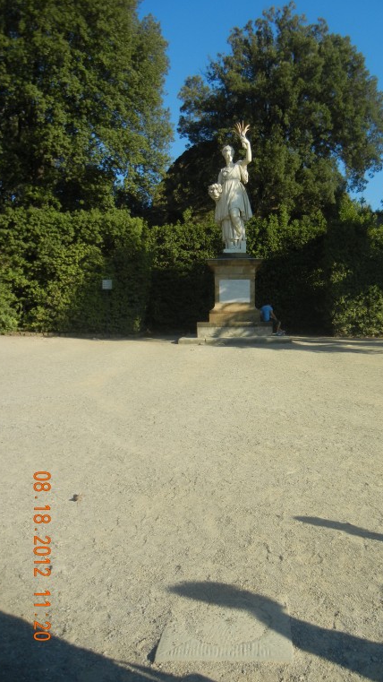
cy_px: 339
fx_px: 596
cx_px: 246
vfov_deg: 59.5
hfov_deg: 35.4
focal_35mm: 33
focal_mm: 5.4
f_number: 7
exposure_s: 1/316
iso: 160
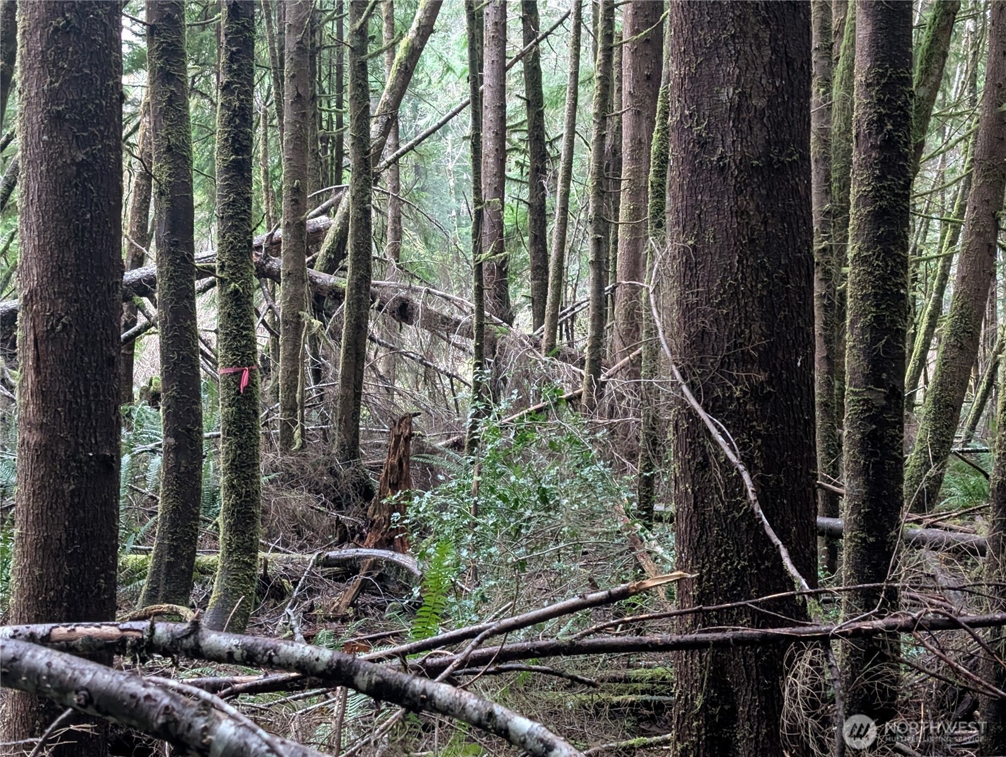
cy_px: 378
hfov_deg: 38.9
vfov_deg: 29.7
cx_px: 503
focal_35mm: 49
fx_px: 1426
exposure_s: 1/67
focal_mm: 6.9
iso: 731
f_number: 1.68
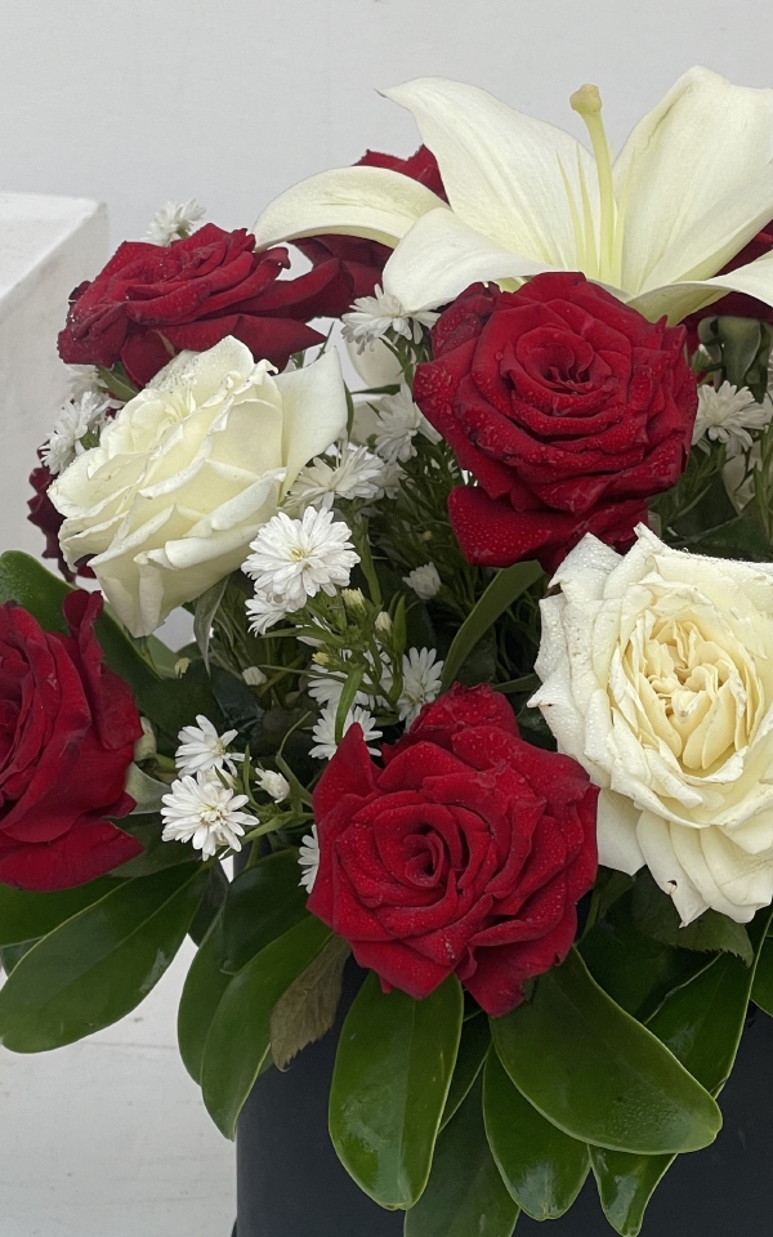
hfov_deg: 12.3
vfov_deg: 19.6
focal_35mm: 106
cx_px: 596
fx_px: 3573
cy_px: 745
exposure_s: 1/99
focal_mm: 7.5
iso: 25
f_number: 2.2
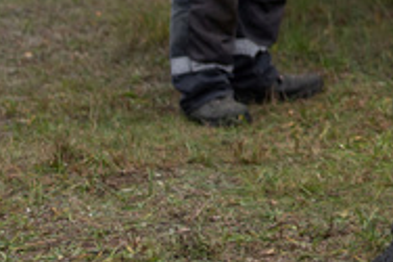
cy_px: -248
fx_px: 2083
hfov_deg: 10.1
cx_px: 740
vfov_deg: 6.9
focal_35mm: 191
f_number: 1.4
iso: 125
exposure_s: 1/1250
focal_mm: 35
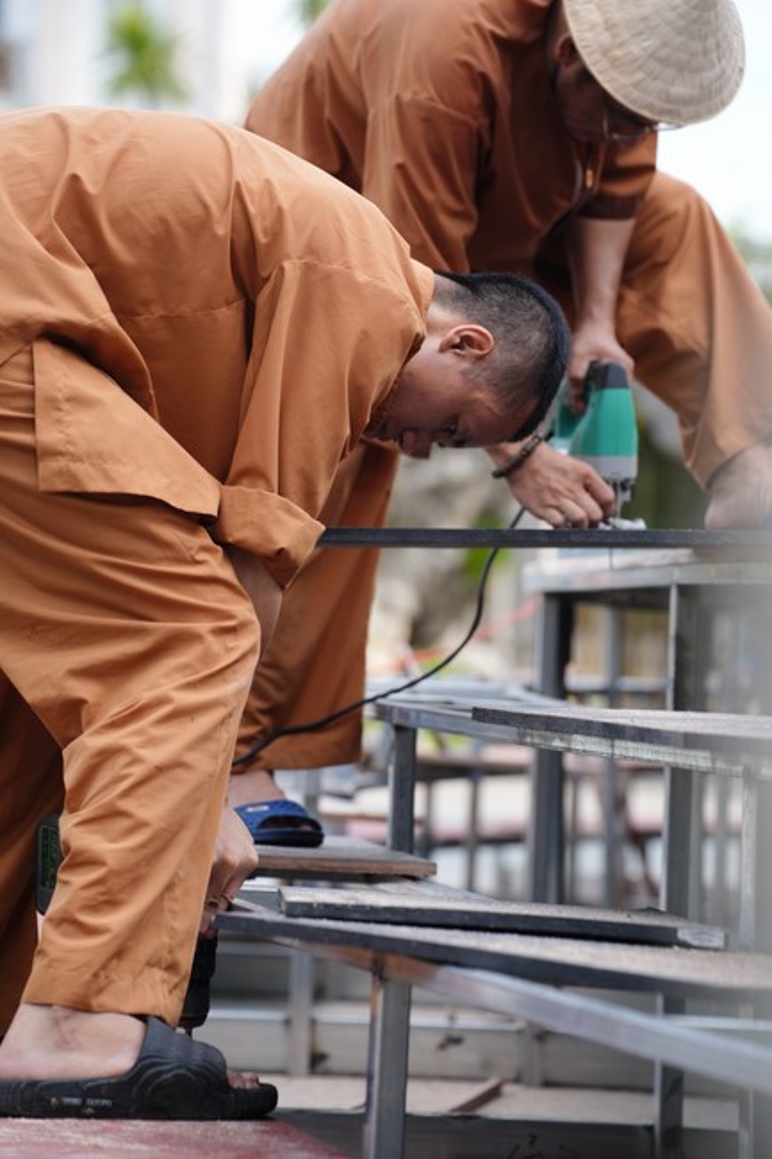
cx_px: 386
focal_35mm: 150
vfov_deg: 13.7
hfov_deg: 9.1
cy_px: 580
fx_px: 4827
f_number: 4.5
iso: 100
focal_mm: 150
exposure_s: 1/160
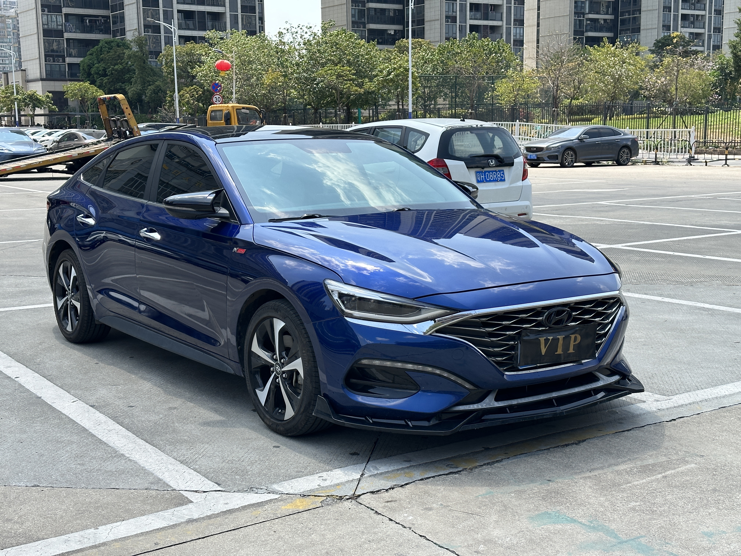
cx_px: 370
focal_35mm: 48
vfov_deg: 30.3
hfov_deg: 39.7
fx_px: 1028
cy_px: 278
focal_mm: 6.86
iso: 64
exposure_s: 1/1953
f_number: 1.78
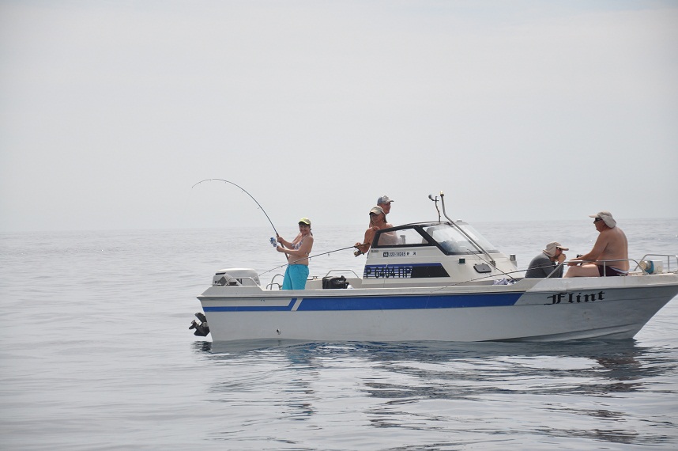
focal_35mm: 147
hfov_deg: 14.0
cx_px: 339
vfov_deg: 9.3
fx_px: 2765
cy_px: 226
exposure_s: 1/640
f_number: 6.3
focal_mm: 98
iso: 400
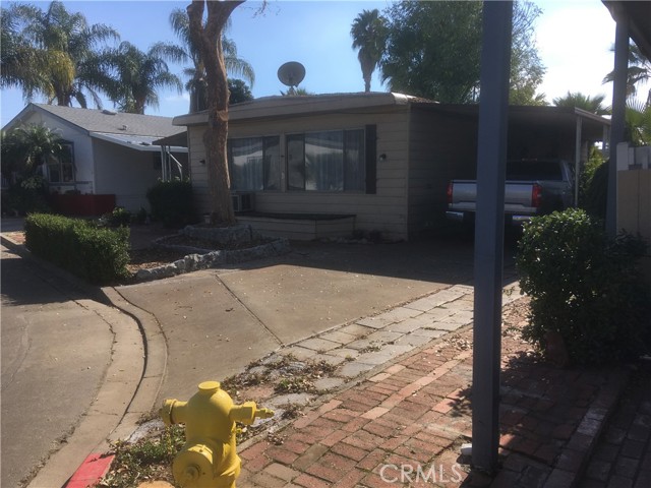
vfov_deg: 48.2
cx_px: 326
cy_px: 244
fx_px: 545
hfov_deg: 61.7
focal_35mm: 29
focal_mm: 4.15
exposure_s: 1/1166
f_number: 2.2
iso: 25
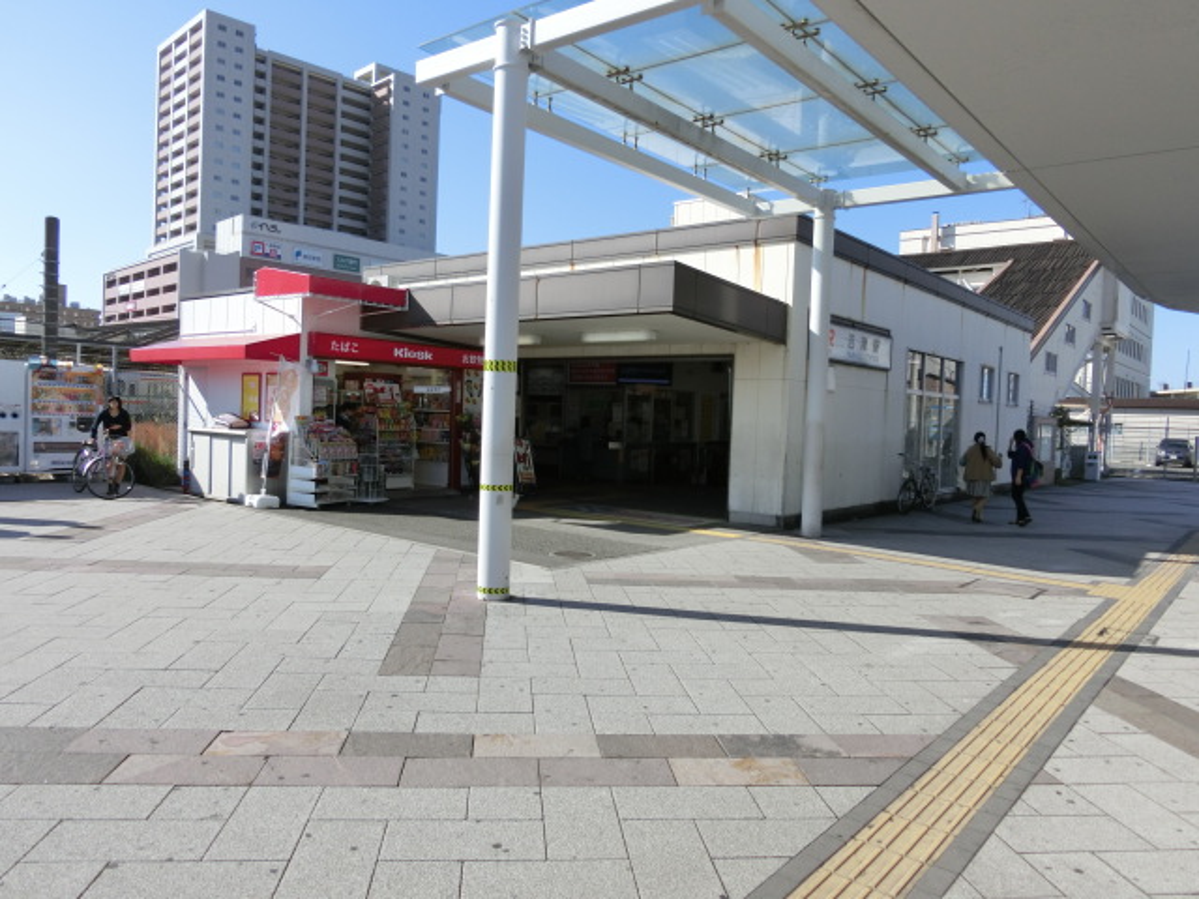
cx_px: 600
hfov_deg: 69.4
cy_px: 450
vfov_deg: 54.9
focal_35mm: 25
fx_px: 866
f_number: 3.5
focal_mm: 4.5
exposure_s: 1/800
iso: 80
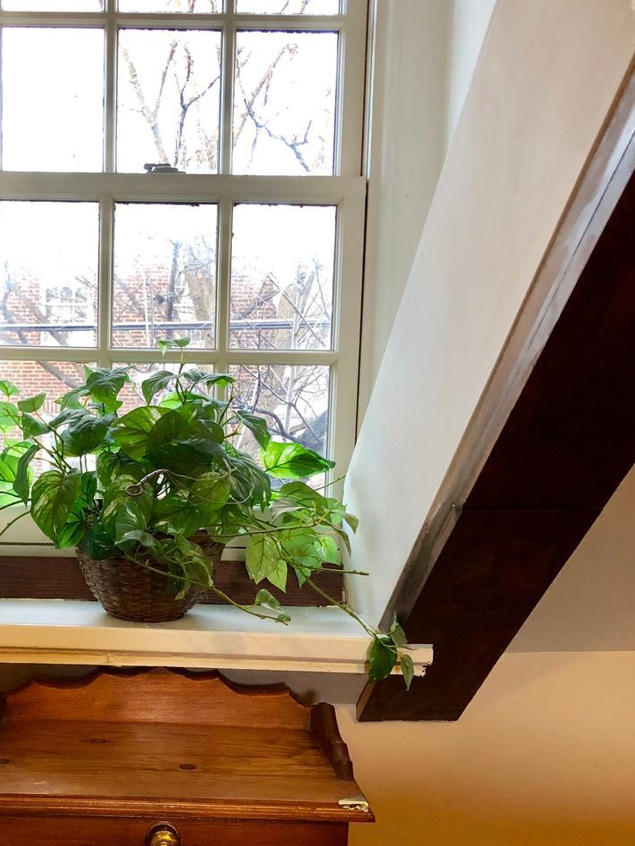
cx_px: 130
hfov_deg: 31.4
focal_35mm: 45
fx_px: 1101
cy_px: 538
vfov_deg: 41.7
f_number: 1.8
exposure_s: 1/15
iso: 50
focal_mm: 4
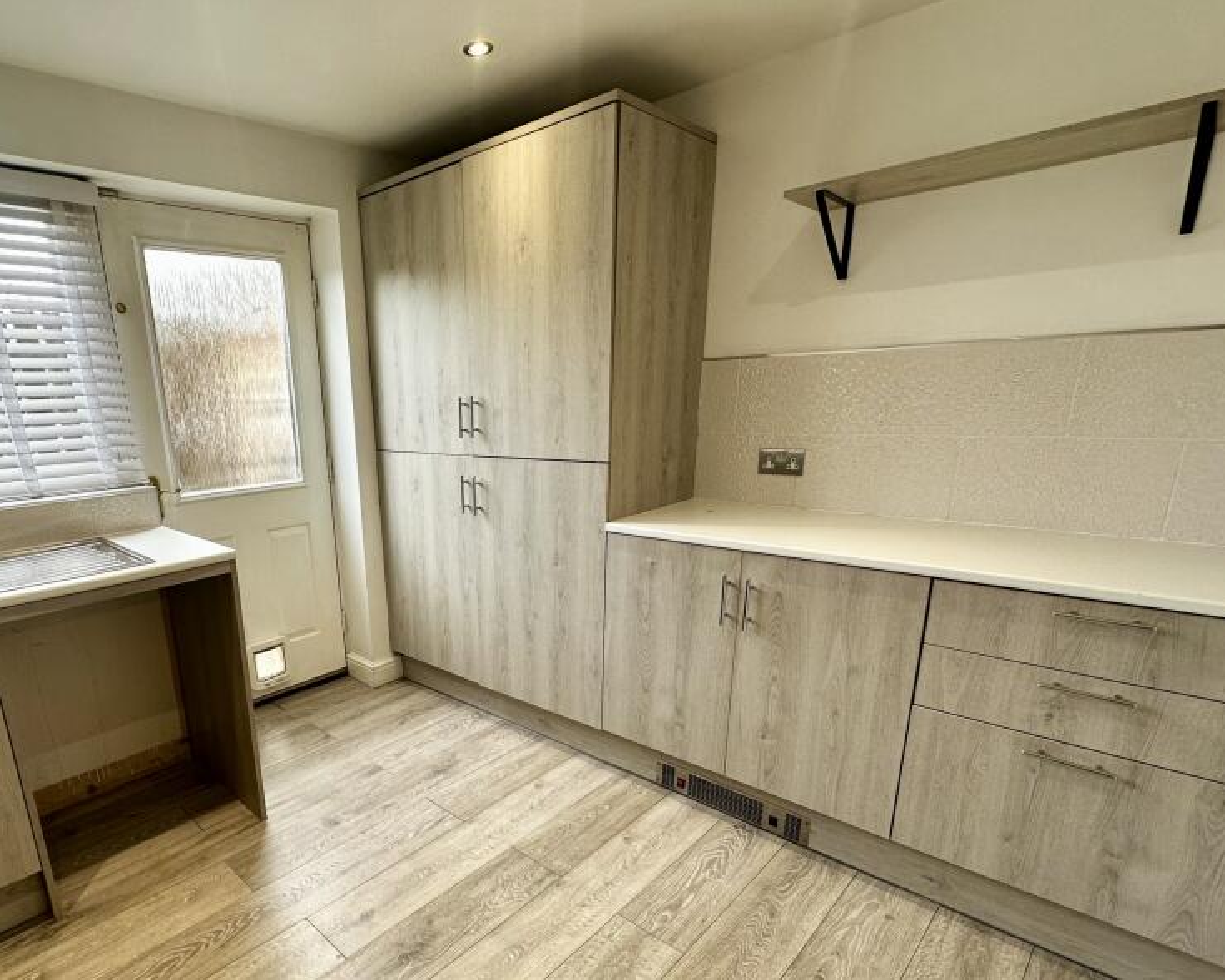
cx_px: 451
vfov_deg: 70.2
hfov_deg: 81.5
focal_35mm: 19
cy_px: 582
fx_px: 689
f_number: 2.2
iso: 80
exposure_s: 1/99
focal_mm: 2.22
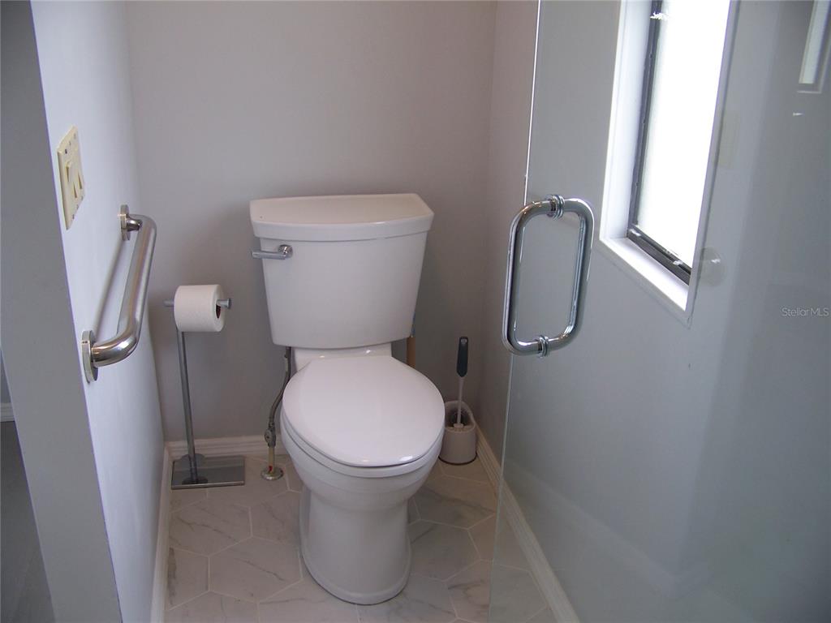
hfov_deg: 51.4
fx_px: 864
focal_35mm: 36
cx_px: 416
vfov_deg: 39.7
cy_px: 312
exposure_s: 1/40
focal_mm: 5.85
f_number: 2.8
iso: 64
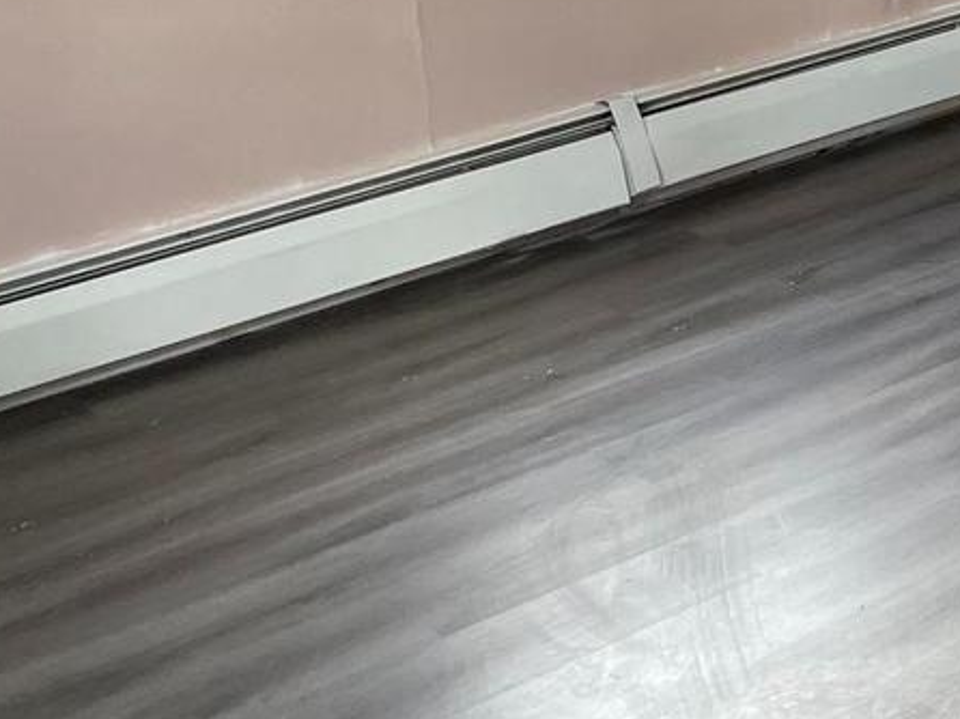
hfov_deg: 20.0
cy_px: -248
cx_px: 1453
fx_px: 2328
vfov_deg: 16.5
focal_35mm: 84
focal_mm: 4.2
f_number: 1.6
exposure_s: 1/82
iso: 125
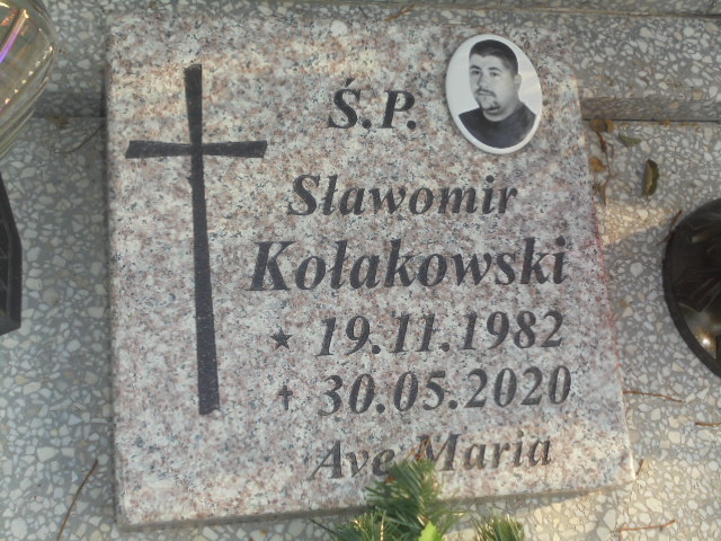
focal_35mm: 49
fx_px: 1021
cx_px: 360
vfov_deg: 29.7
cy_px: 270
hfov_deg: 38.9
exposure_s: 1/125
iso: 100
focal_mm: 8.9
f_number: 4.8
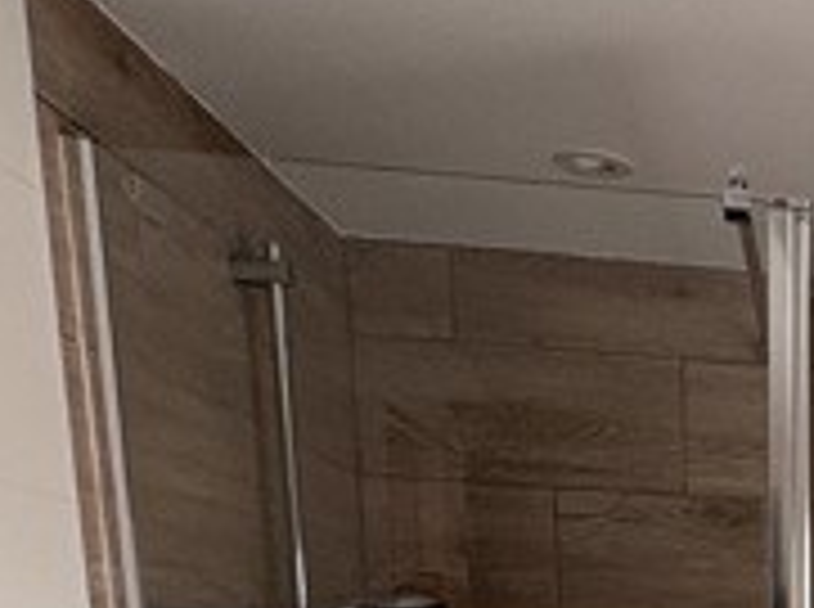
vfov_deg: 18.7
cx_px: 1030
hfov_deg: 26.9
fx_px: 1455
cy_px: 1072
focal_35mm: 62
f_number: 2.2
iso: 250
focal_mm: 2.22
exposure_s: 1/96
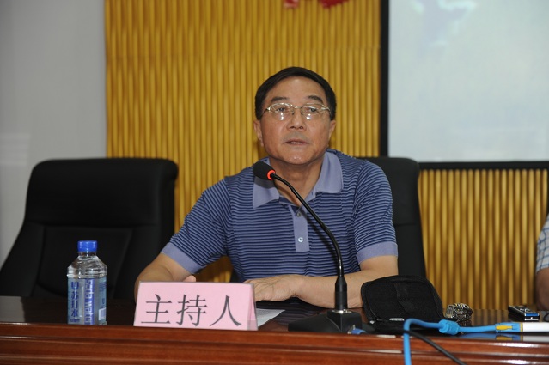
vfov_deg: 21.9
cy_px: 182
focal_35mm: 62
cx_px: 274
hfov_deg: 32.4
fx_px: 945
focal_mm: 62
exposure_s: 1/13
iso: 200
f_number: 3.2
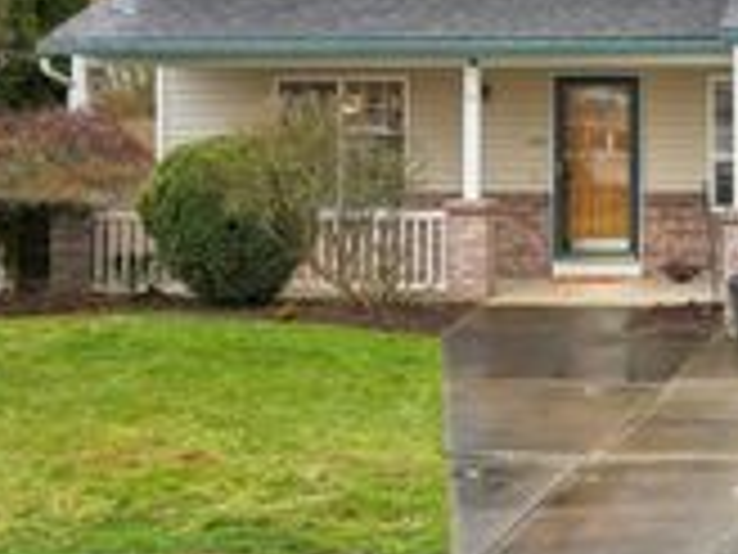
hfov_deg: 22.5
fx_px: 1684
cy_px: -25
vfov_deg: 18.1
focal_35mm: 79
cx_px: 918
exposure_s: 1/30
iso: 100
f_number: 8
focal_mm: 27
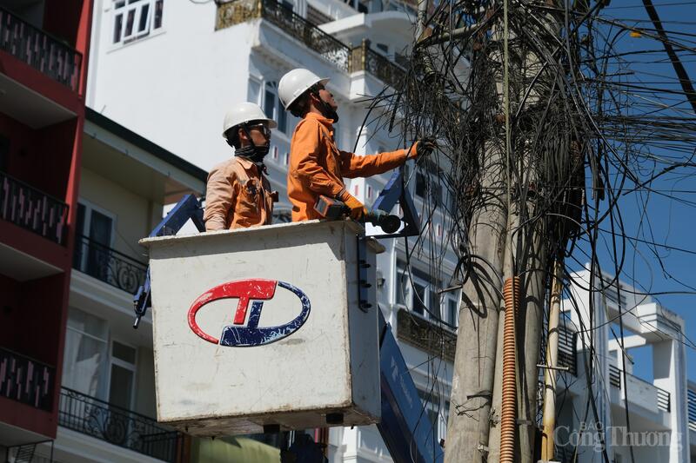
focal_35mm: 88
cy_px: 232
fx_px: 1701
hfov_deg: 23.1
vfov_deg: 15.5
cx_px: 348
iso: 320
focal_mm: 58.6
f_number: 5
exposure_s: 1/2900
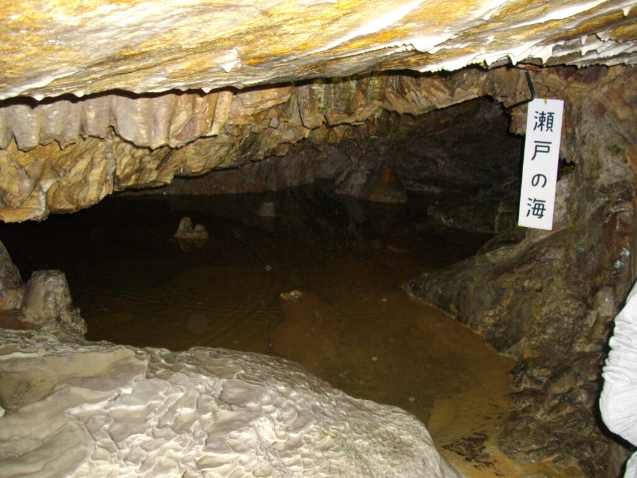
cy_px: 239
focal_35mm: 37
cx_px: 318
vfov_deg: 38.7
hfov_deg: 50.1
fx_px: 681
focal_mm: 6.2
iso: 200
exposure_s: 1/50
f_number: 2.8
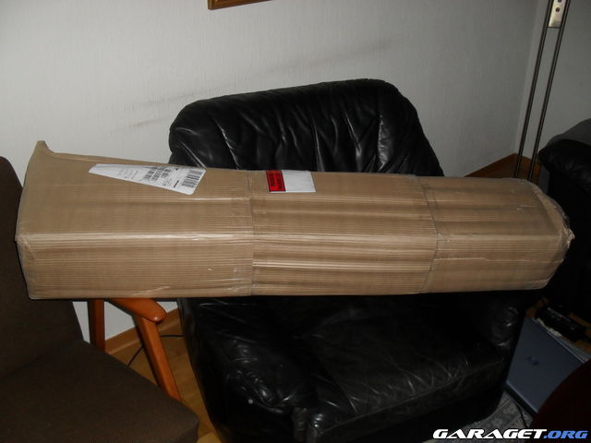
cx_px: 296
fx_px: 598
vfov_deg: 40.7
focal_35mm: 35
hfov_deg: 52.6
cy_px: 222
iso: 200
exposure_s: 1/45
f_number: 3.2
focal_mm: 6.3
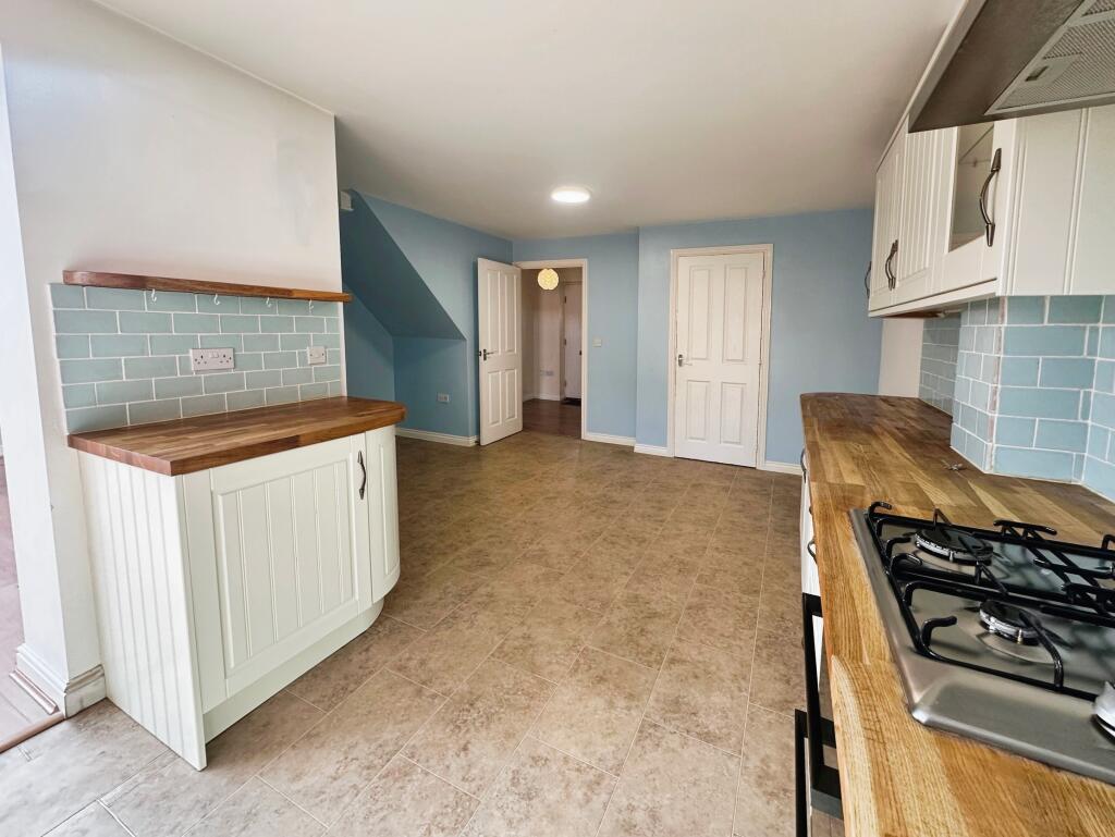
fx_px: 451
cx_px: 558
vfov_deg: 85.7
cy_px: 418
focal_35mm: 14
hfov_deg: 102.0
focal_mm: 2.22
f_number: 2.2
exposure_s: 1/99
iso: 125
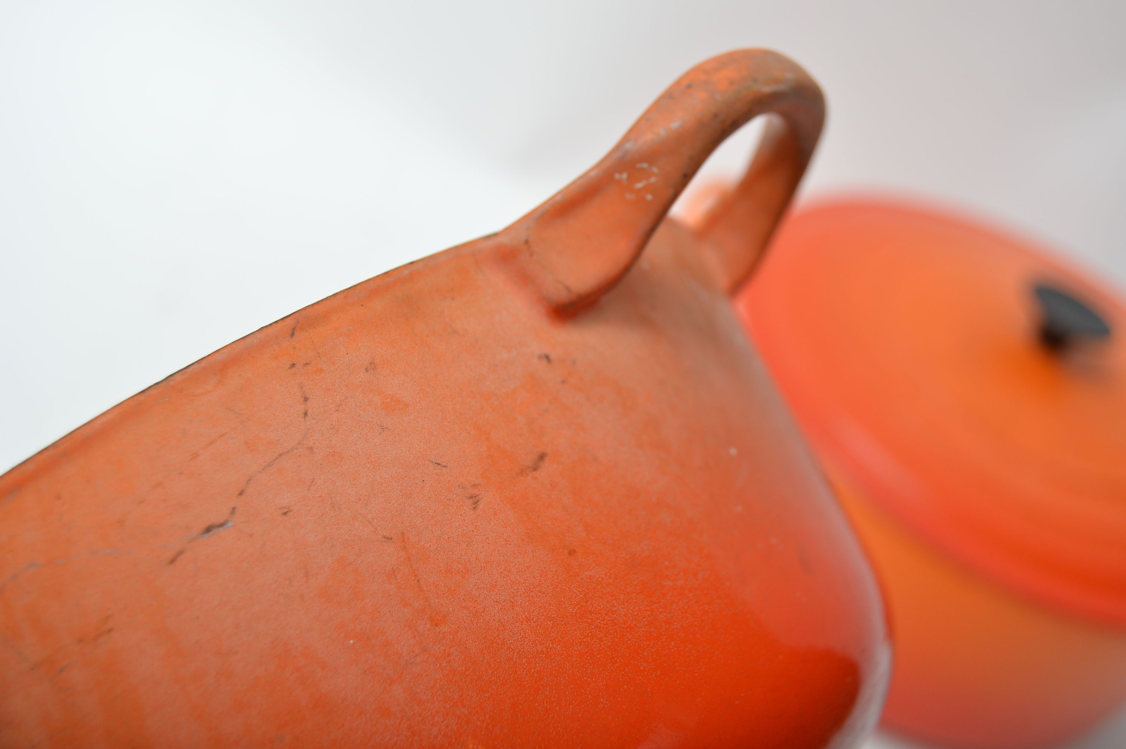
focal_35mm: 51
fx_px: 1594
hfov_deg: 38.9
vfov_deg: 26.4
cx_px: 563
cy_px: 374
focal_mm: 34
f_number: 4.5
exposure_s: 1/200
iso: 200
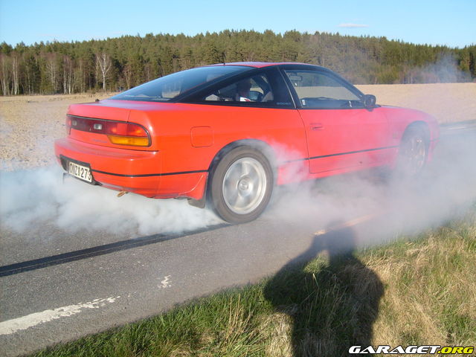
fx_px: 481
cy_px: 178
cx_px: 238
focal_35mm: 35
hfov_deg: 52.6
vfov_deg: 40.7
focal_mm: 5.8
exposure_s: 1/180
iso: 80
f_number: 7.1
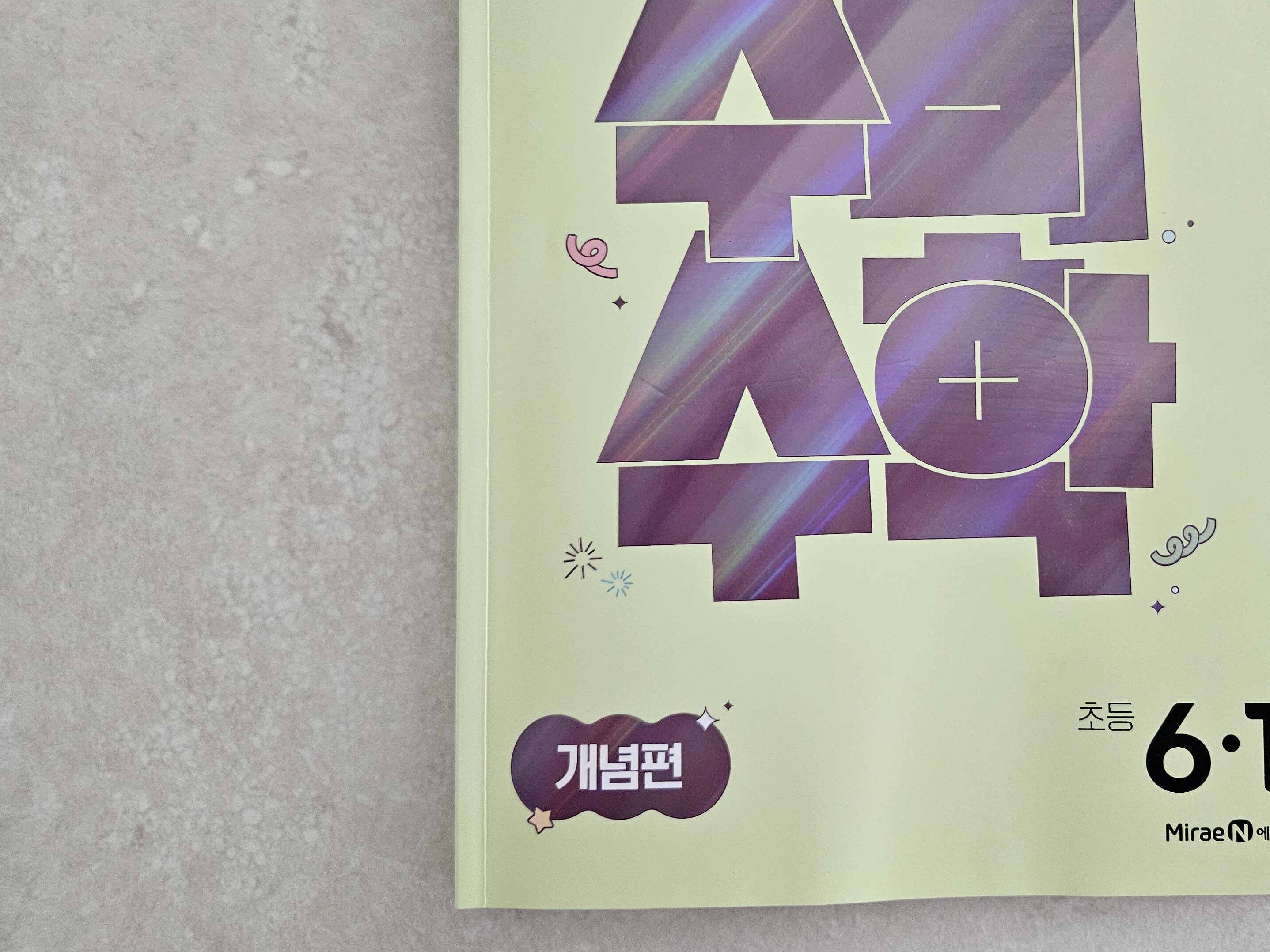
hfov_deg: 55.4
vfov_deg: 43.6
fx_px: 1174
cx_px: 867
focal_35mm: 32
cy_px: 327
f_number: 1.8
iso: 640
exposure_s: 1/120
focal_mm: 5.4
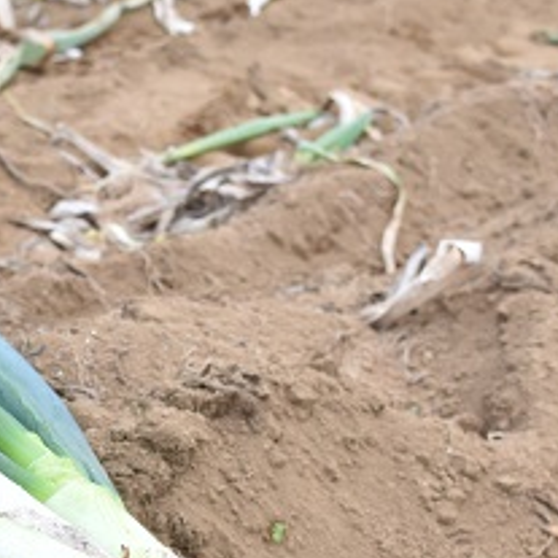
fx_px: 2152
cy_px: 443
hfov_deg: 14.6
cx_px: 75
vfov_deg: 14.7
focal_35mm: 118
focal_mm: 24
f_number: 5.6
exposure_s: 1/100
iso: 400
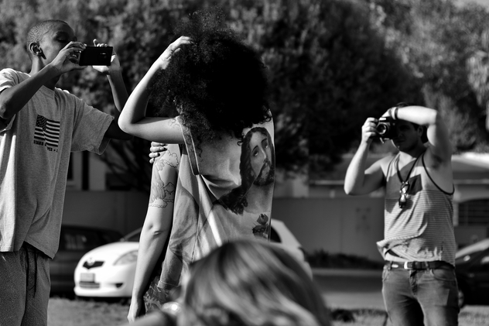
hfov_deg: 21.5
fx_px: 1290
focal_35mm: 95
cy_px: 155
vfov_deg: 14.4
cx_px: 226
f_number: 2.8
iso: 100
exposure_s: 1/1600
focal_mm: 50
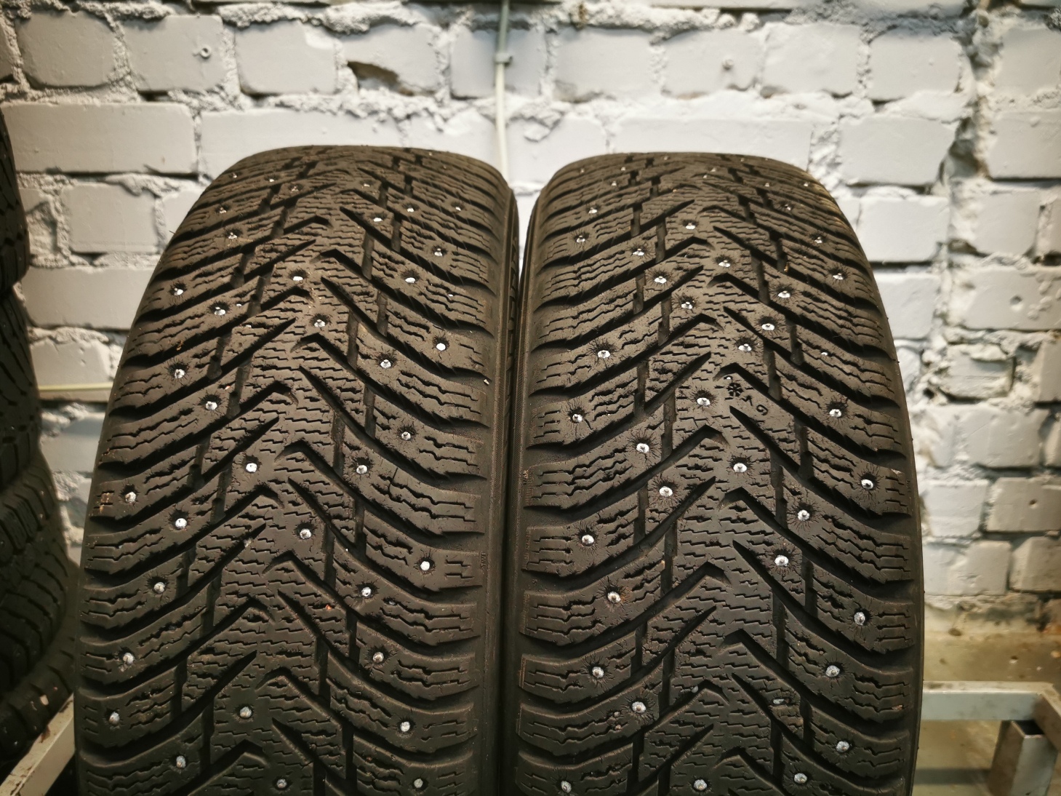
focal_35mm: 27
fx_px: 827
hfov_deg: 65.3
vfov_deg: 51.3
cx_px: 530
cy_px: 398
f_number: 1.6
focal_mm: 5.56
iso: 200
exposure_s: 1/50
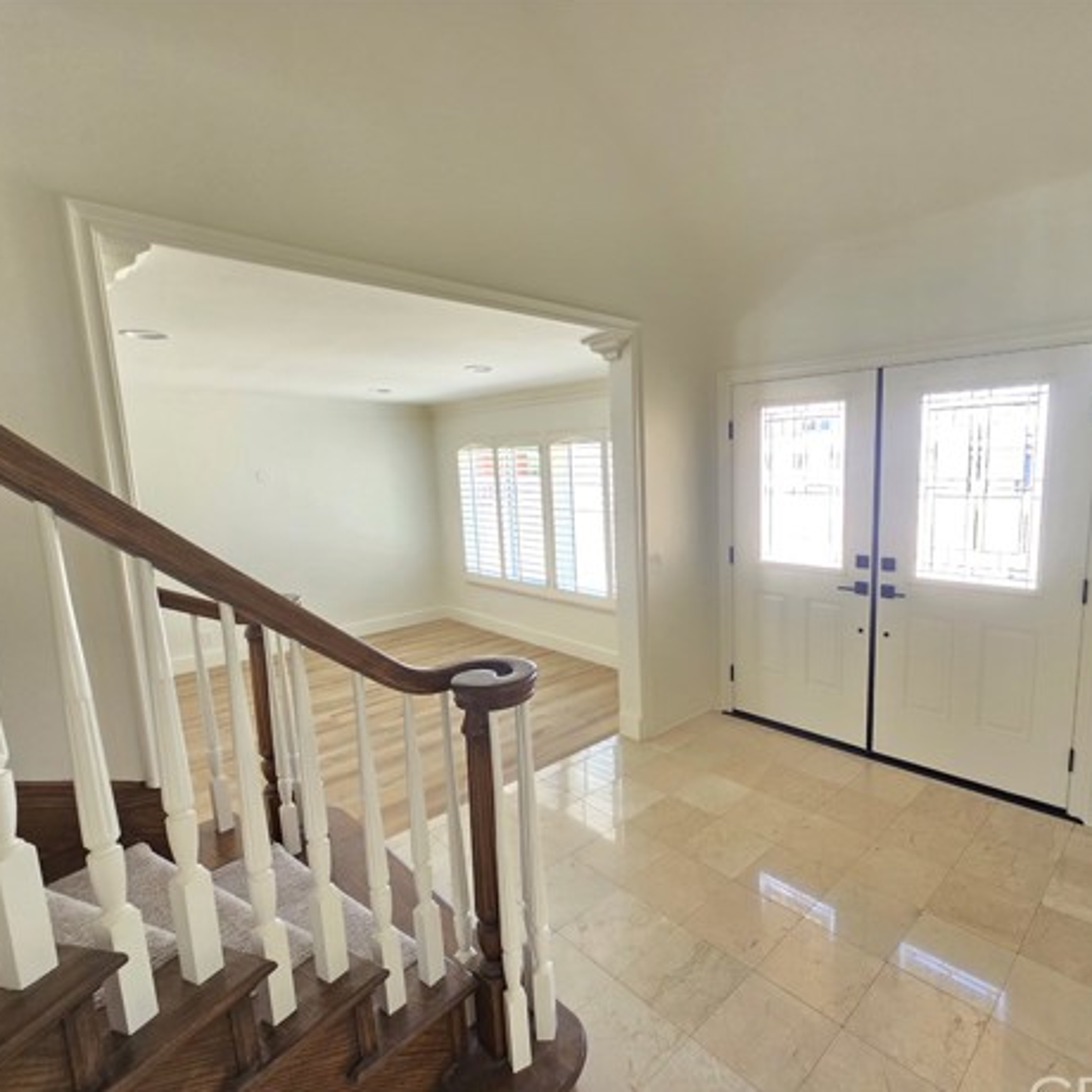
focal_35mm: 16
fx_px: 571
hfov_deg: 86.0
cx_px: 669
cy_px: 563
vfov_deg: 87.4
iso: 125
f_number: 2.2
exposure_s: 1/60
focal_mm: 2.2
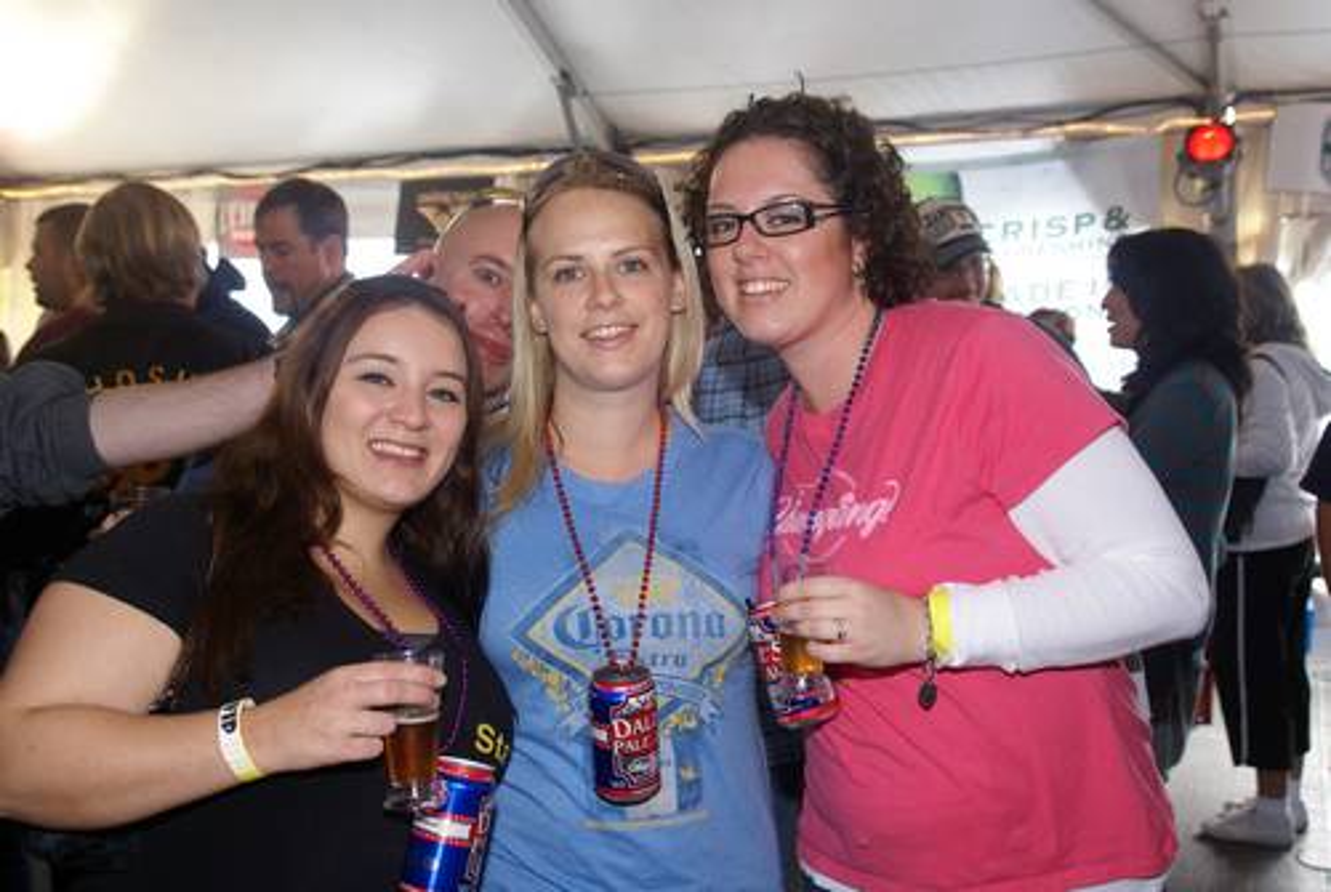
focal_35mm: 42
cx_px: 666
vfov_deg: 32.0
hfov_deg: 46.3
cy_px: 446
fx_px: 1555
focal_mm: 28
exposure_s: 1/60
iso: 400
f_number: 5
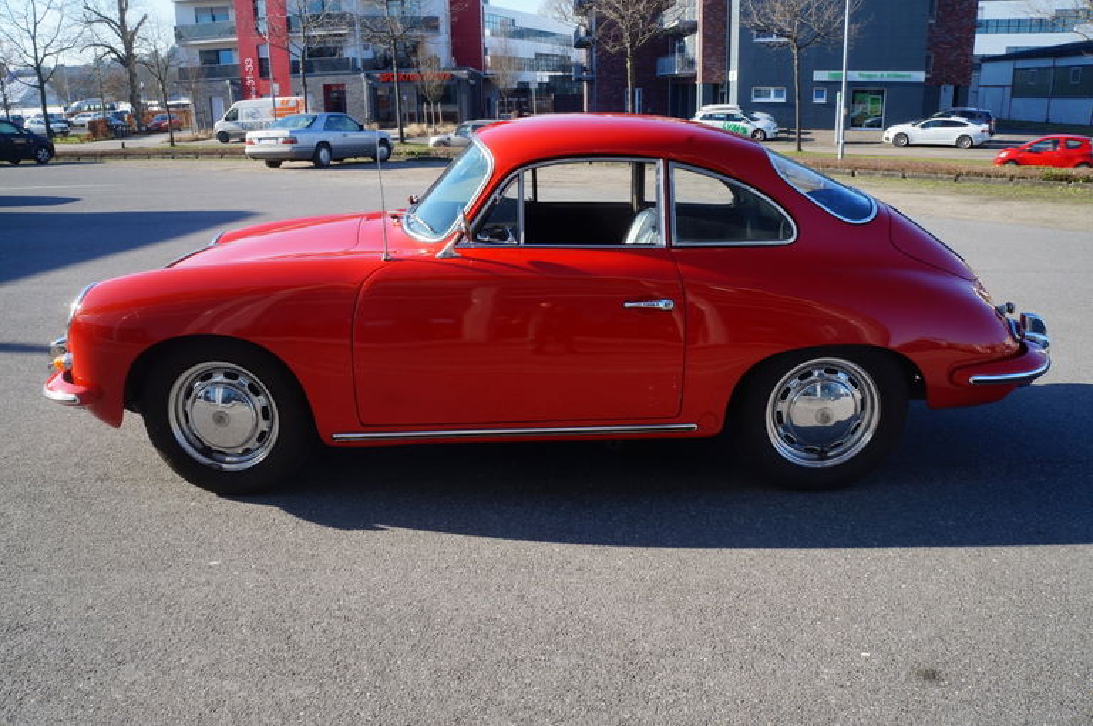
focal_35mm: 27
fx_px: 819
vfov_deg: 47.8
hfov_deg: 67.4
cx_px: 546
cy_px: 363
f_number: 10
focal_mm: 18
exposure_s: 1/100
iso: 200
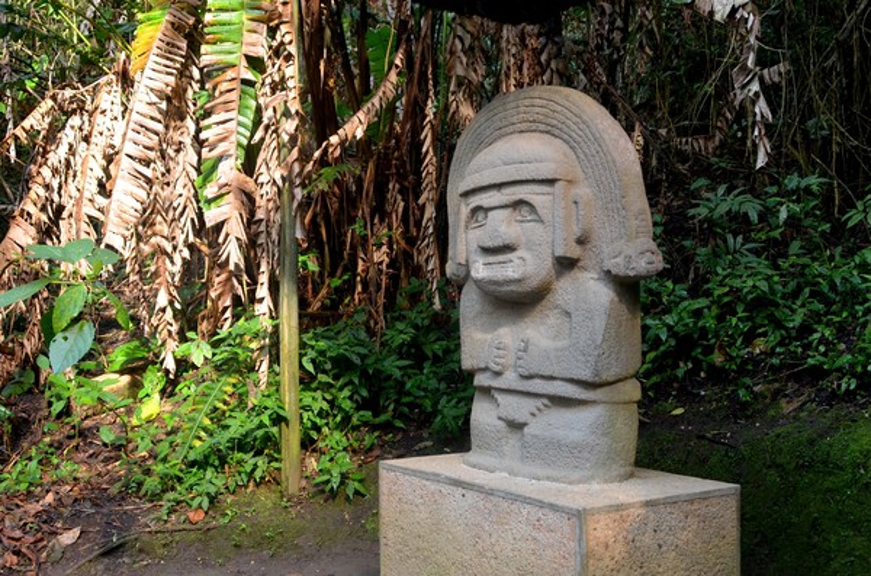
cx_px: 436
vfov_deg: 31.7
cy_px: 288
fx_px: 1014
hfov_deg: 46.5
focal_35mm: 42
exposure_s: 1/60
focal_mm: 28
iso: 640
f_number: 4
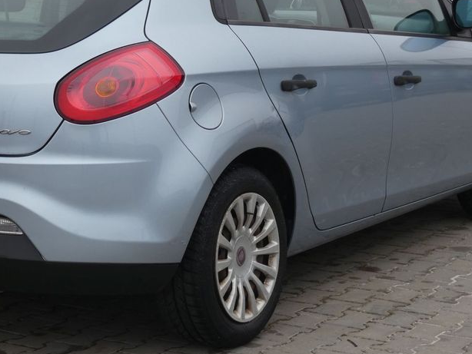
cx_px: 169
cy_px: 114
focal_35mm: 105
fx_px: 1432
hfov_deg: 18.7
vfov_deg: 14.1
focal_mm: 11.3
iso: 80
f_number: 5
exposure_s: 1/100
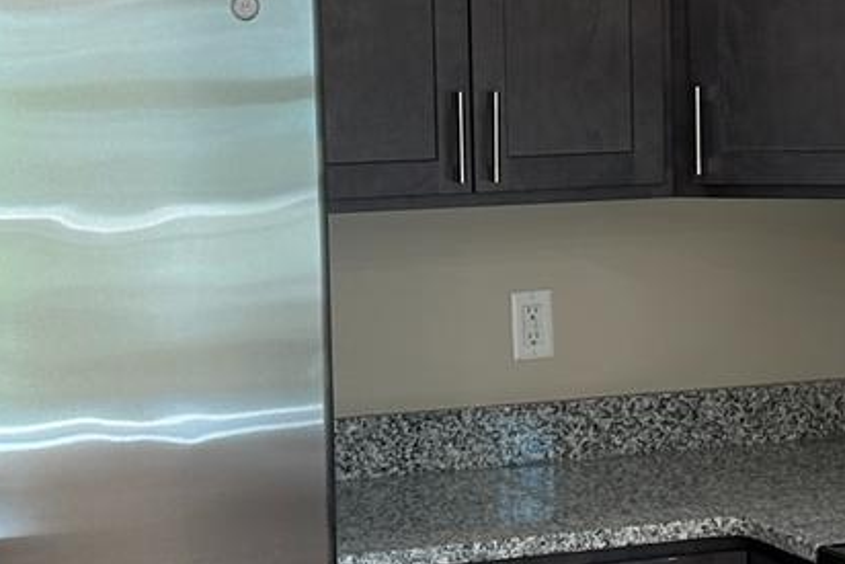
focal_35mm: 124
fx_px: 2911
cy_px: 191
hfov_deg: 16.1
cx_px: 898
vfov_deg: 11.1
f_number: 1.78
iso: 80
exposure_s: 1/120
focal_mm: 6.86
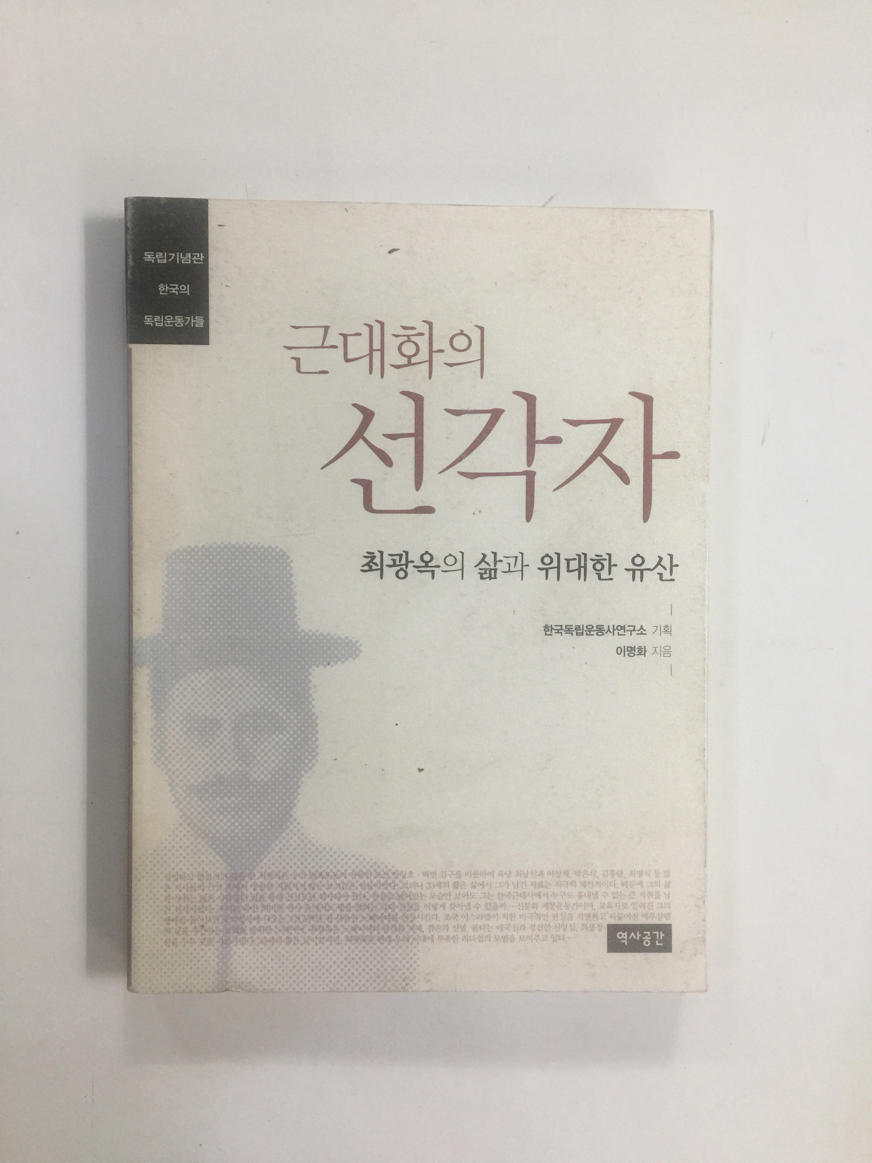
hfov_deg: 48.2
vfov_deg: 61.7
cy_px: 582
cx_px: 436
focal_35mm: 29
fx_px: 974
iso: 50
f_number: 2.2
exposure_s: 1/30
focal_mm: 4.15
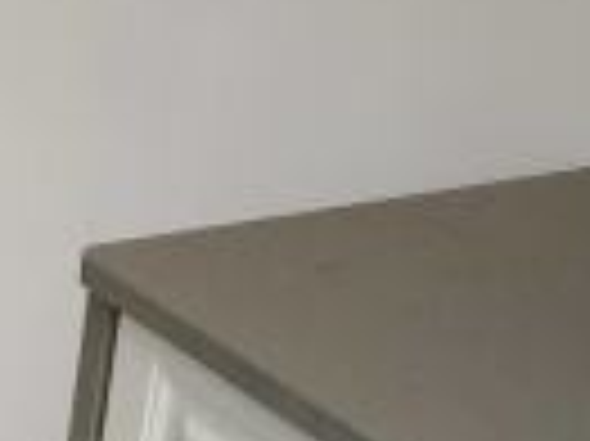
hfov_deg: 9.4
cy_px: -50
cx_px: -946
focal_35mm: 183
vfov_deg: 8.0
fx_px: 3116
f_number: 1.8
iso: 50
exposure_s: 1/177
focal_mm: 4.35
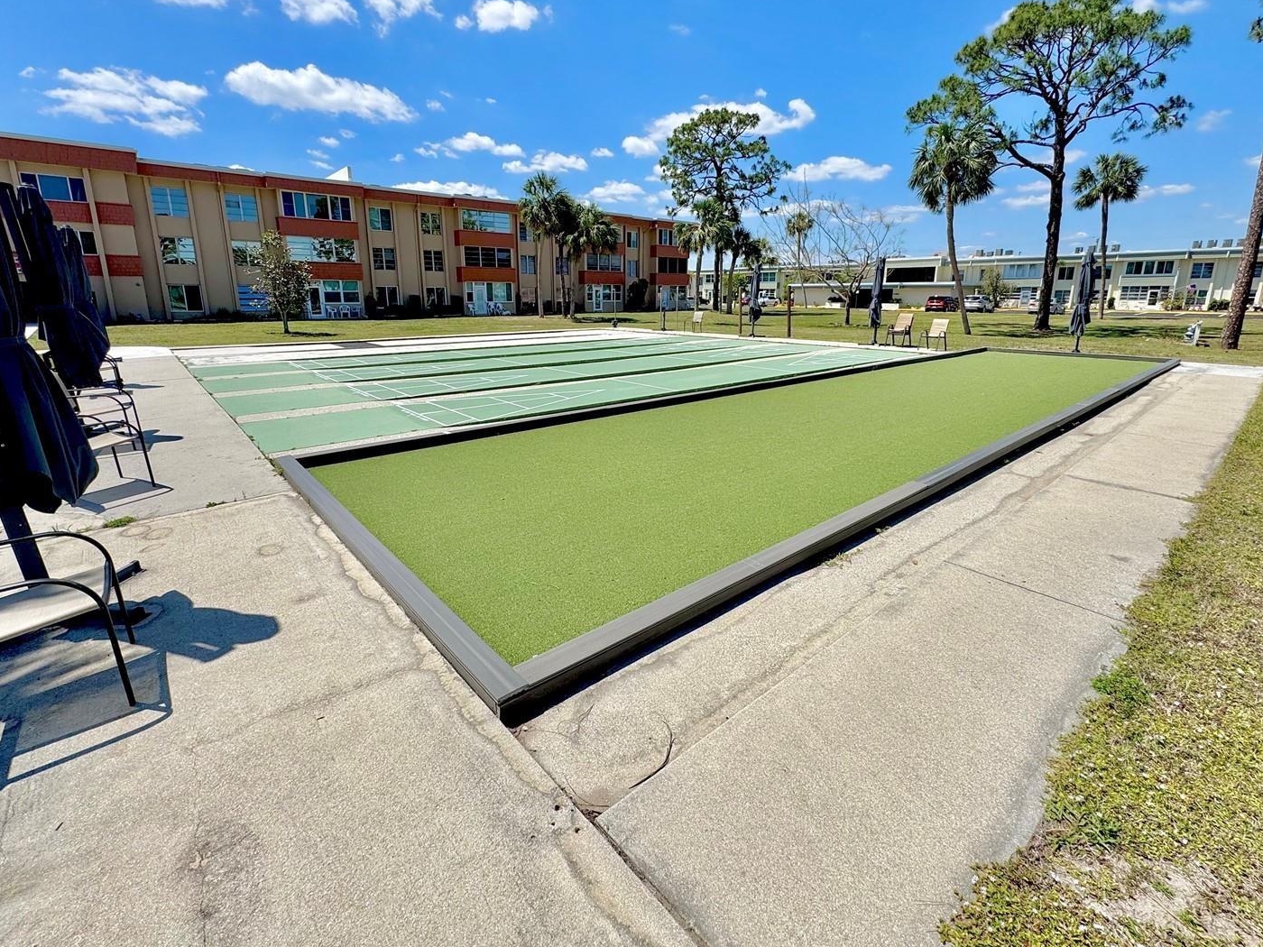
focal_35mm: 16
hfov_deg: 94.5
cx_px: 636
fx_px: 584
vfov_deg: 77.9
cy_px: 428
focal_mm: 2.22
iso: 50
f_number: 2.2
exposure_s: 1/2584
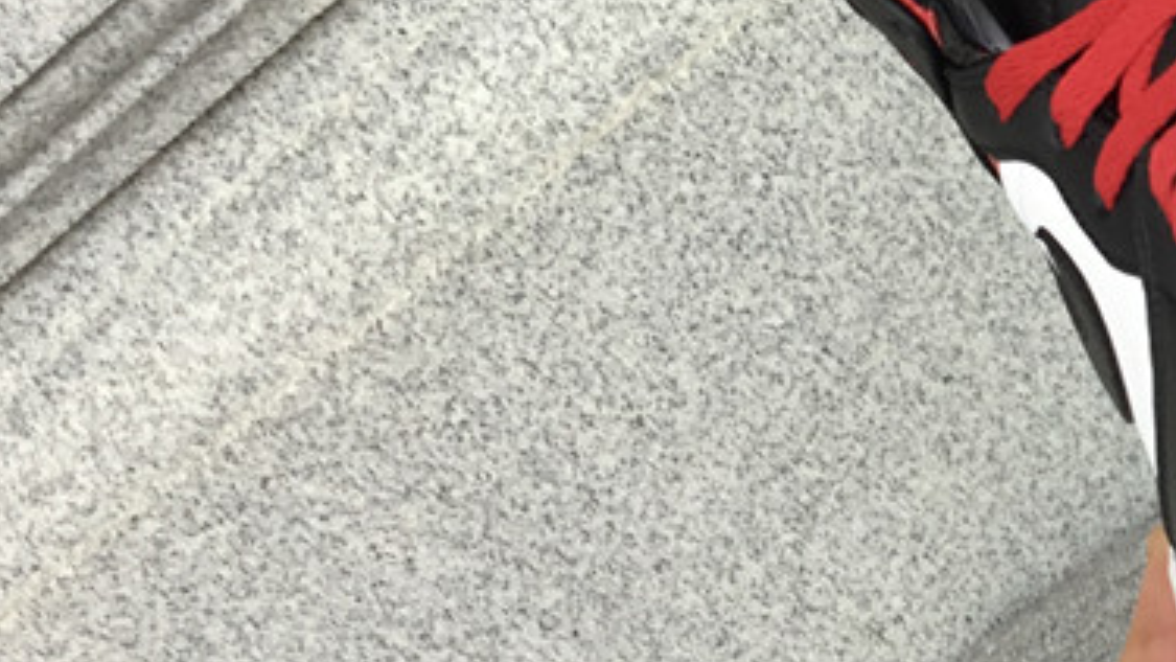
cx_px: 1333
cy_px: 171
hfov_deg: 24.3
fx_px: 2526
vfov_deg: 14.9
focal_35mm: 81
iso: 25
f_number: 2.4
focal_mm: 3.3
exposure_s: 1/50
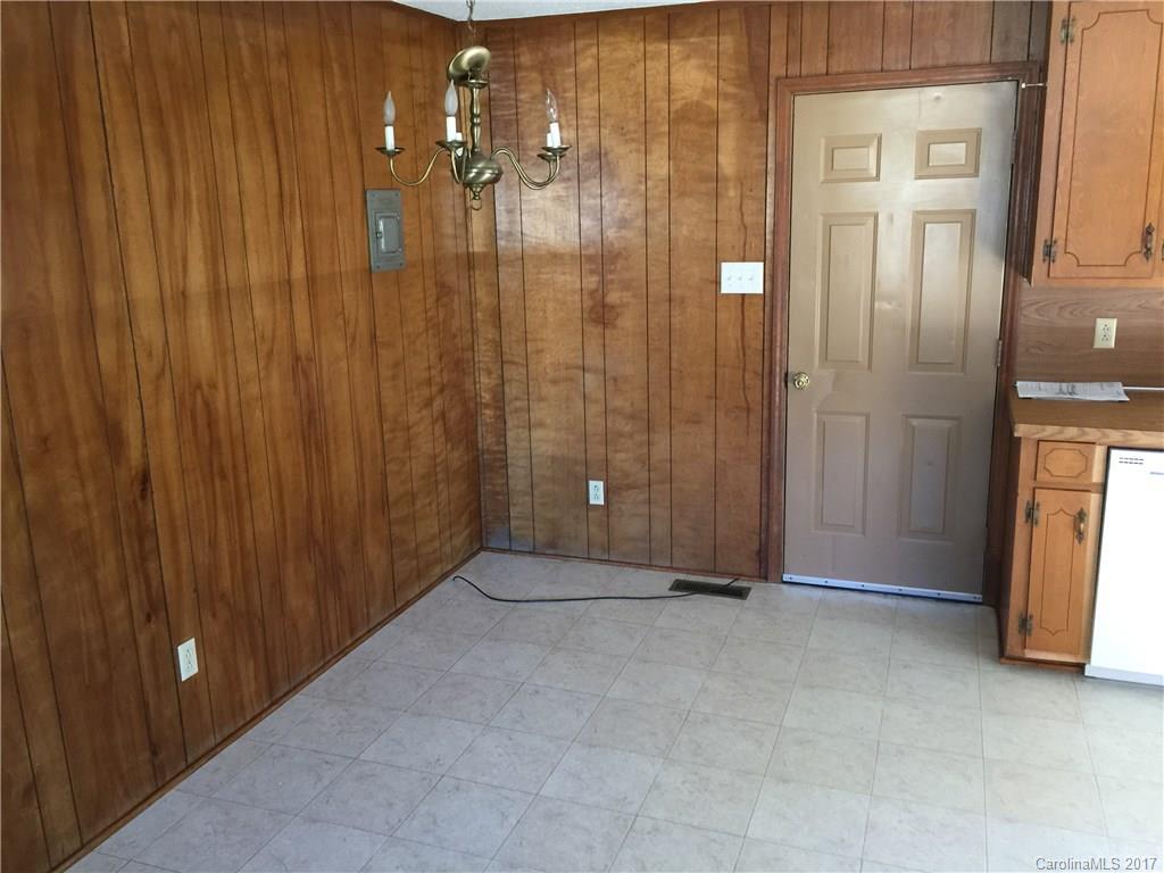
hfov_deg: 61.7
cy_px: 436
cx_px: 582
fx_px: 975
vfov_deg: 48.2
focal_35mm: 29
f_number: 2.2
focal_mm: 4.15
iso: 80
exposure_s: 1/15
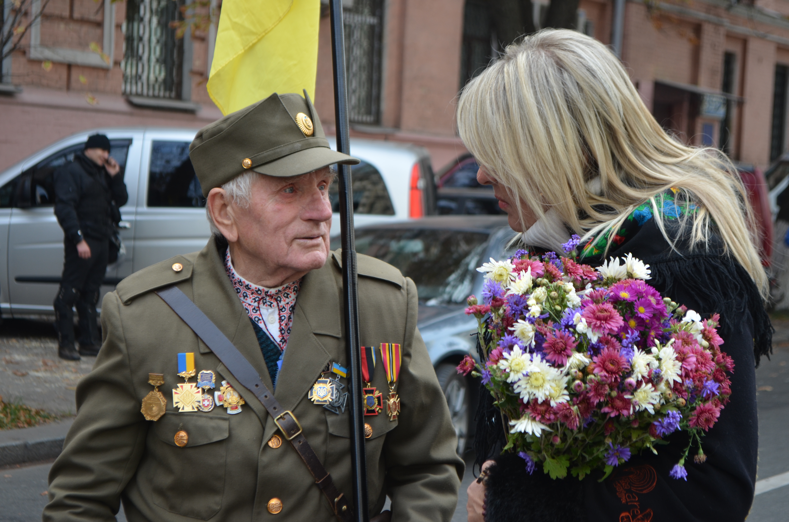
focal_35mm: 82
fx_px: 1804
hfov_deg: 24.7
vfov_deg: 16.5
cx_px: 394
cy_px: 261
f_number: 5.6
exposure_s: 1/125
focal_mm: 55
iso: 220
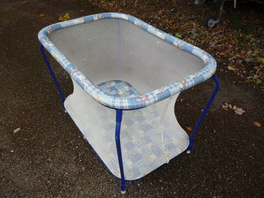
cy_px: 99
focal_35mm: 30
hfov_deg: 60.0
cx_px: 132
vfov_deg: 46.8
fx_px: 229
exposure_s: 1/125
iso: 100
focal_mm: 5.2
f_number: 4
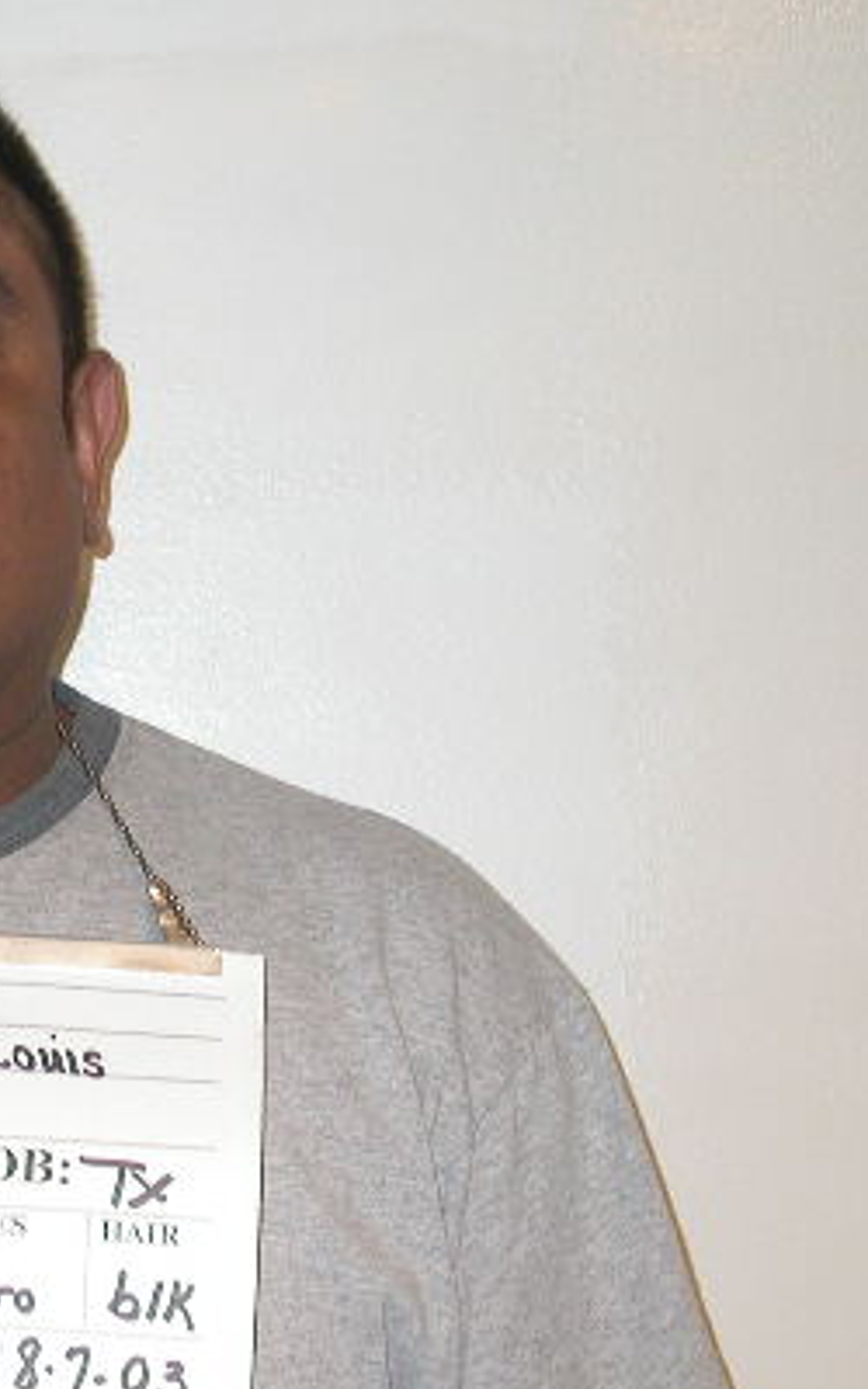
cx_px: -111
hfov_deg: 12.8
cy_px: 719
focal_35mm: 100
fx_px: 3785
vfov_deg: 20.8
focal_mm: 12.2
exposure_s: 1/60.3
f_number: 3
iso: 100
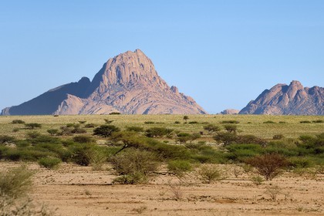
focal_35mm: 200
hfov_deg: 10.3
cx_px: 162
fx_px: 1800
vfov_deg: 6.9
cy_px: 108
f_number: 7.1
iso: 400
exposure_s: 1/3200
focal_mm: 200
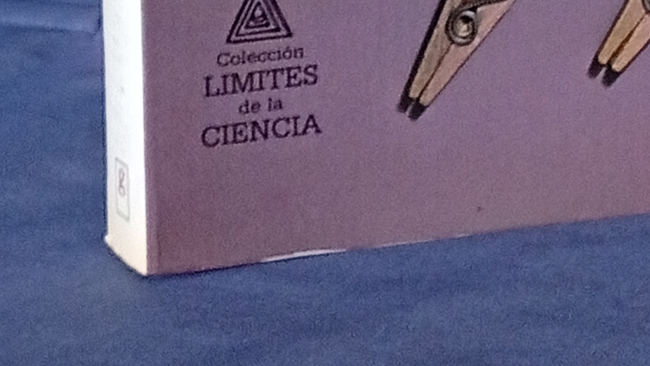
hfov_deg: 12.9
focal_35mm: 166
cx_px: 459
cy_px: -286
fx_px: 2861
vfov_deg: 7.1
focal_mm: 3.98
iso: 657
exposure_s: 1/20
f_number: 1.8
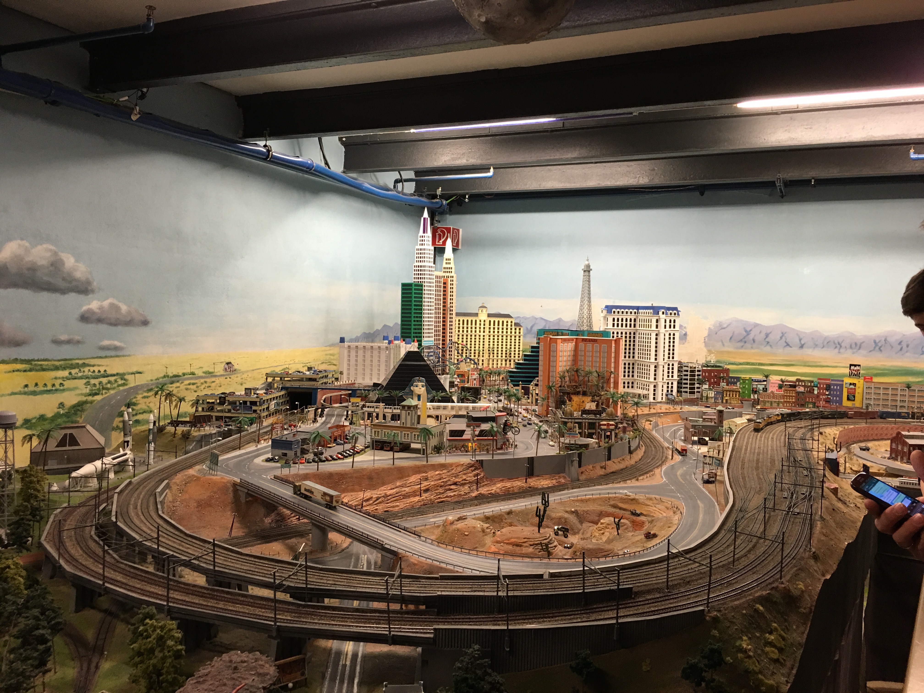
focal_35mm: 29
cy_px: 346
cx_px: 462
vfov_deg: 48.2
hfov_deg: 61.7
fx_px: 774
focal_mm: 4.15
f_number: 2.2
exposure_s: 1/17
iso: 50
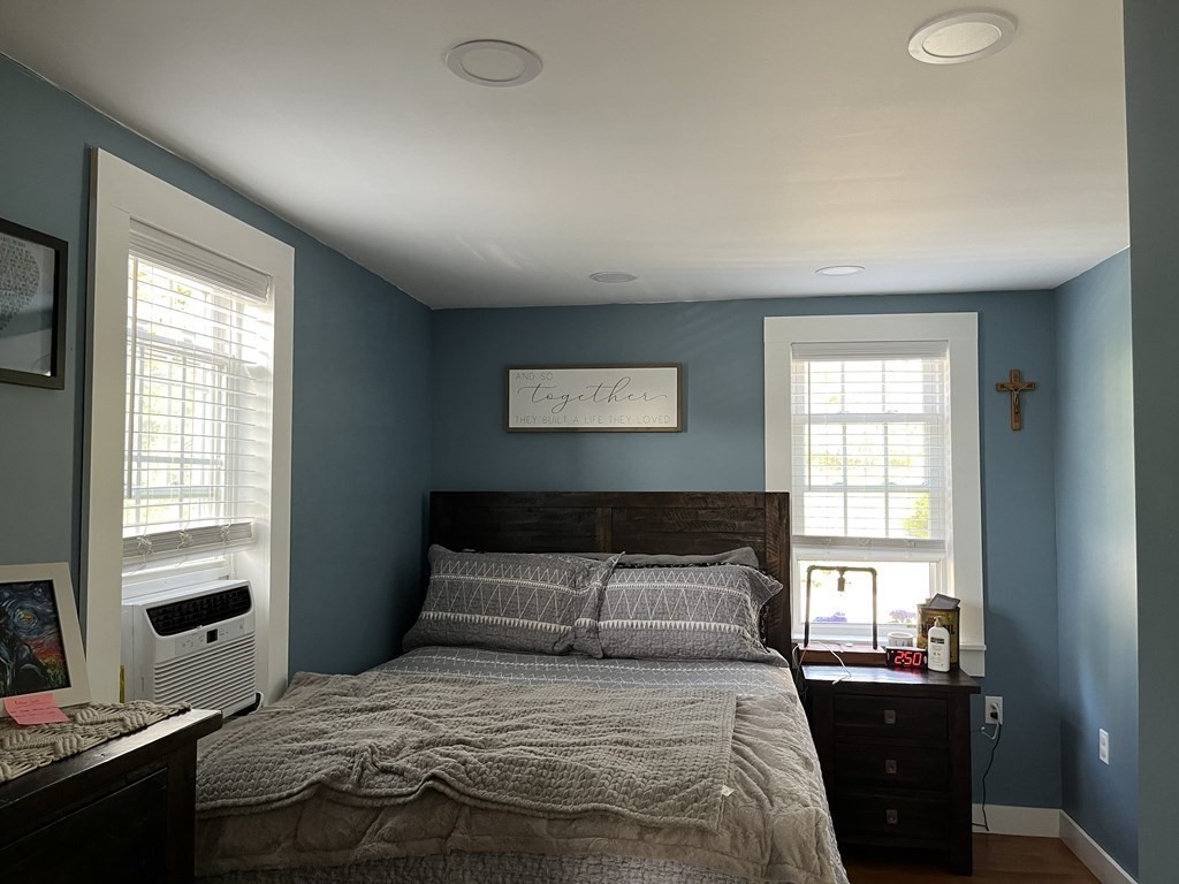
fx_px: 886
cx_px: 590
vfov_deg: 53.1
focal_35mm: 26
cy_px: 442
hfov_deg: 67.3
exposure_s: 1/62
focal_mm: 5.1
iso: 125
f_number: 1.6
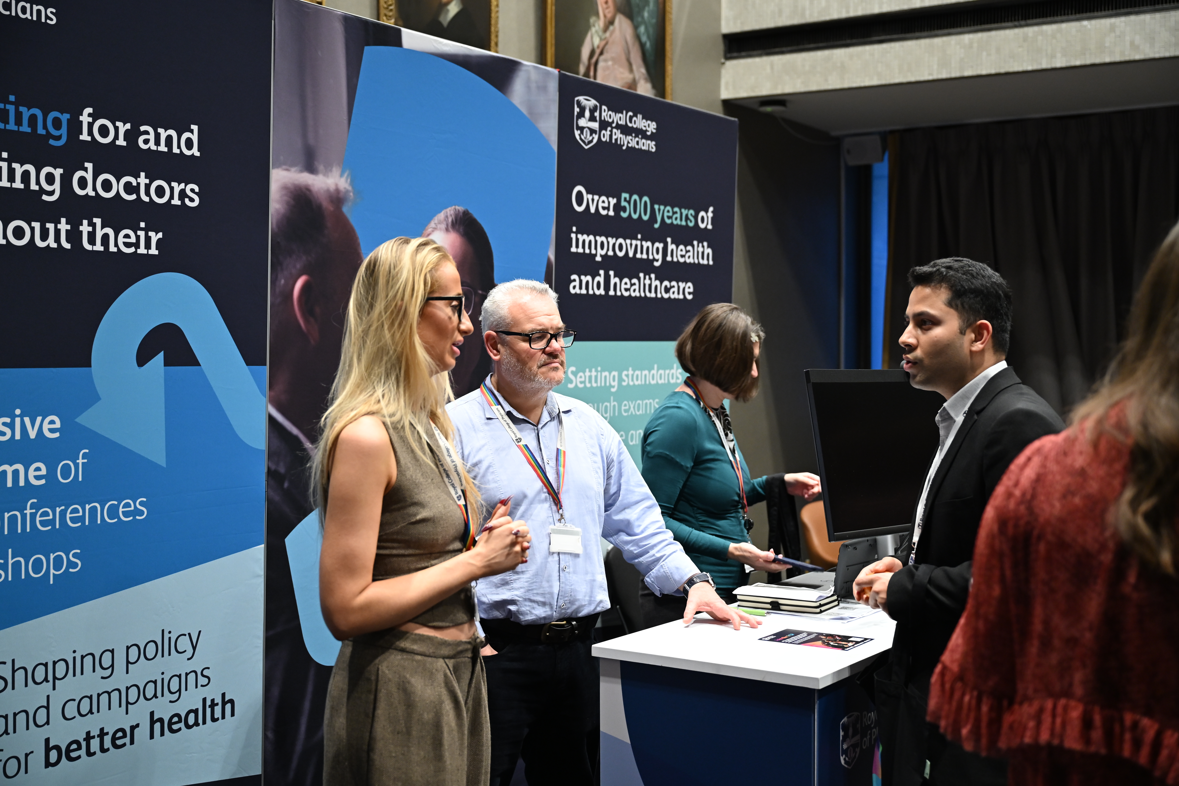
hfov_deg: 45.4
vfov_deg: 31.2
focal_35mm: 43
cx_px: 590
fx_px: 1408
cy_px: 393
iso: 1600
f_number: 3.2
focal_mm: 43
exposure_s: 1/125
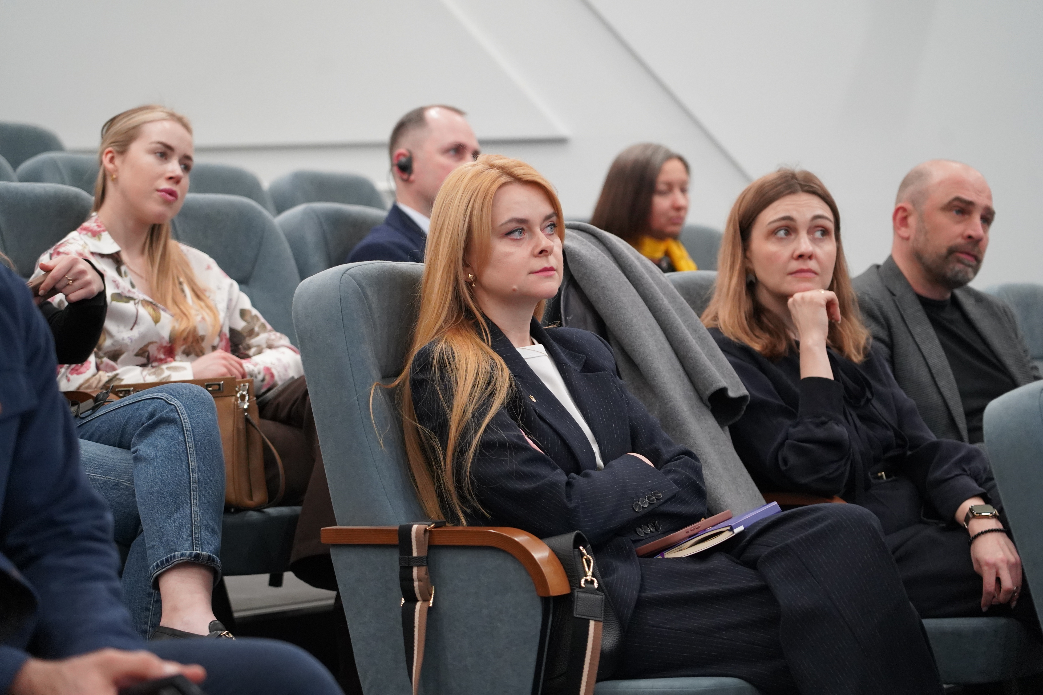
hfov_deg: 19.5
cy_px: 348
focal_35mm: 105
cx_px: 522
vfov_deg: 13.0
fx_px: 3042
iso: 4000
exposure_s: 1/160
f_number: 4
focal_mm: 105
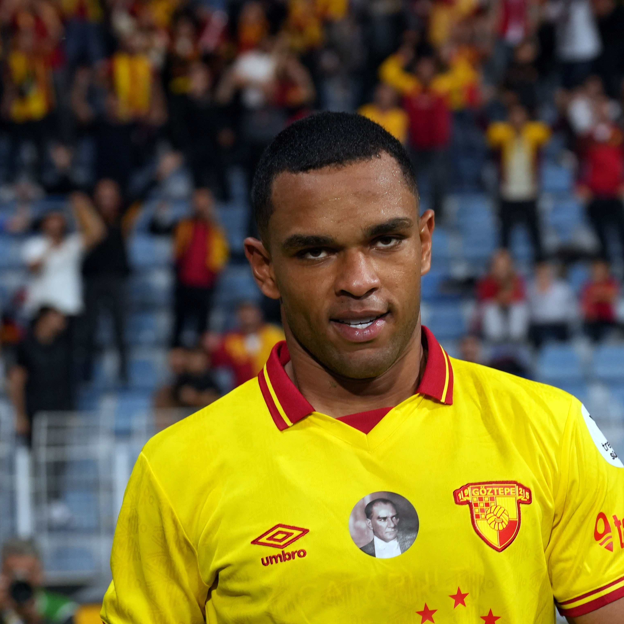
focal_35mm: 134
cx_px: 370
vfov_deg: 13.0
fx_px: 2733
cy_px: 312
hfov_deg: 13.0
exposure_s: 1/320
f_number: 4
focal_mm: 70
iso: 2000
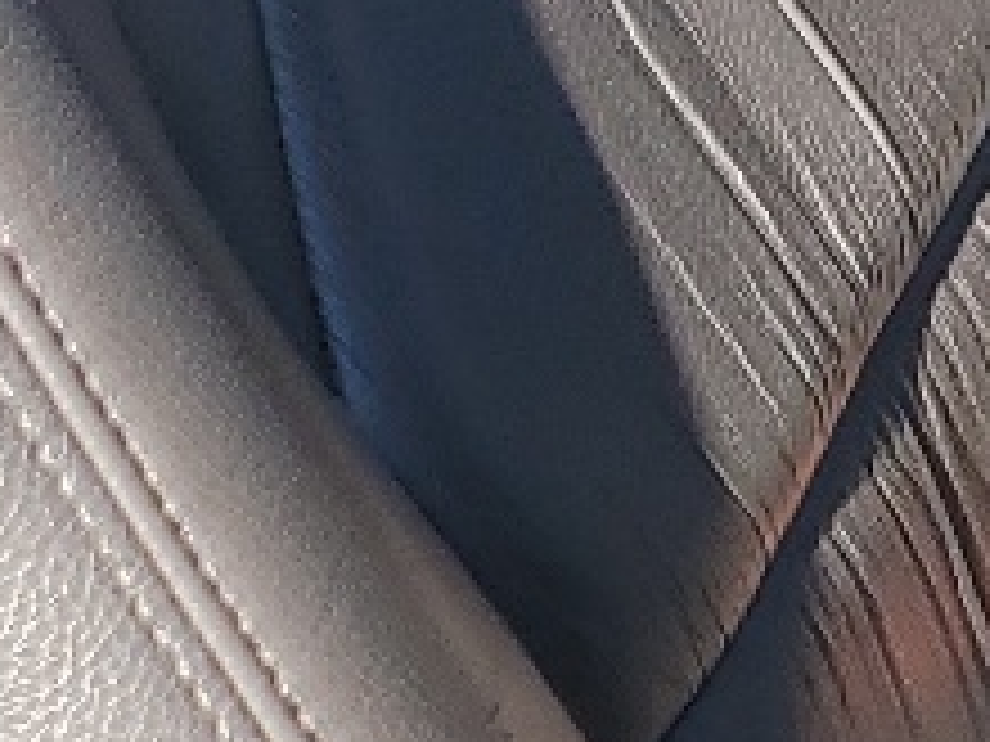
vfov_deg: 7.8
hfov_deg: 9.4
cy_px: 45
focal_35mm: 189
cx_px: 2362
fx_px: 5405
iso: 50
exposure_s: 1/400
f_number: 1.5
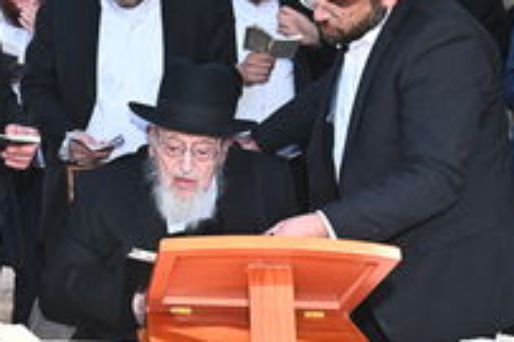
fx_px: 956
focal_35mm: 67
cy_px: 147
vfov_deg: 20.3
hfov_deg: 29.6
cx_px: 127
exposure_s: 1/200
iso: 800
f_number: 14
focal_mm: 34
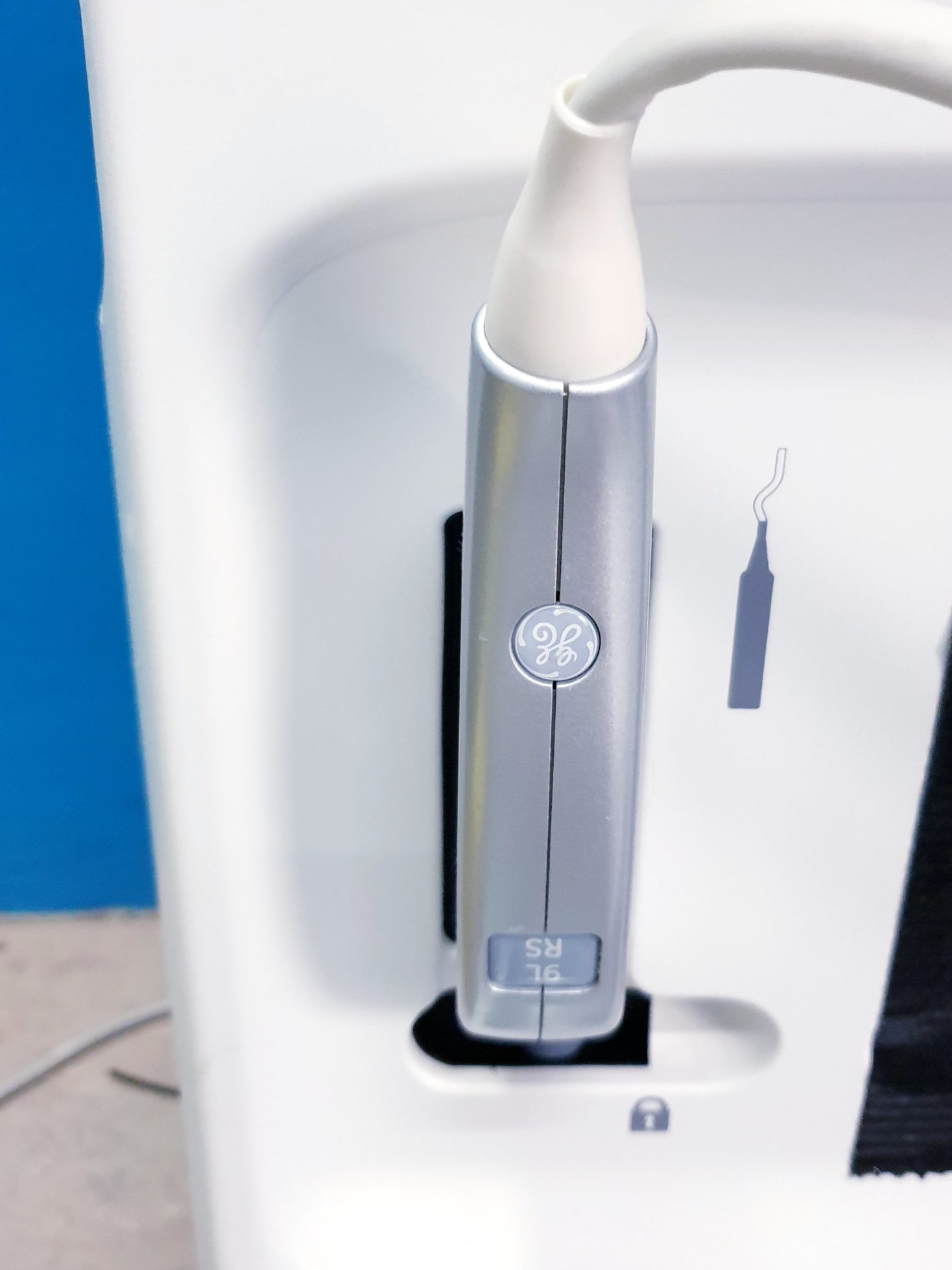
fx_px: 1247
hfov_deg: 41.4
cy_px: 595
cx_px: 612
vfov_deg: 53.9
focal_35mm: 34
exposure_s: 1/50
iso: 320
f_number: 1.5
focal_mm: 4.3
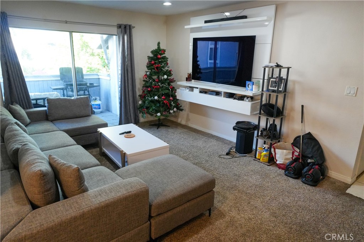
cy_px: 121
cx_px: 182
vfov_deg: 53.1
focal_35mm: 24
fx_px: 243
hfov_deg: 73.7
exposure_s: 1/160
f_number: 4
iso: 1250
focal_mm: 16
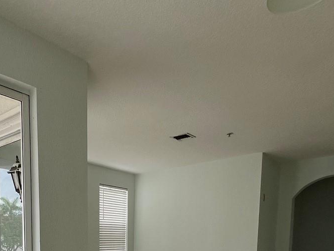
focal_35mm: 31
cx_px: 78
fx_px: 299
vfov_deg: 38.0
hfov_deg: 55.2
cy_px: 275
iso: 32
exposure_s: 1/254
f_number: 1.8
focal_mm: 1.57
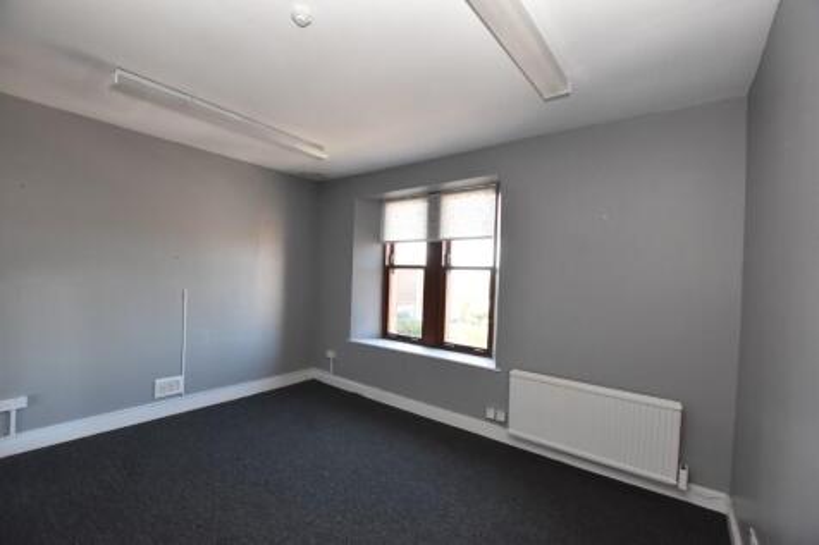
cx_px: 410
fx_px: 341
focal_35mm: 15
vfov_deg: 77.3
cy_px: 272
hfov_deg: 100.4
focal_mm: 10
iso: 800
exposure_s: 1/160
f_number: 4.5
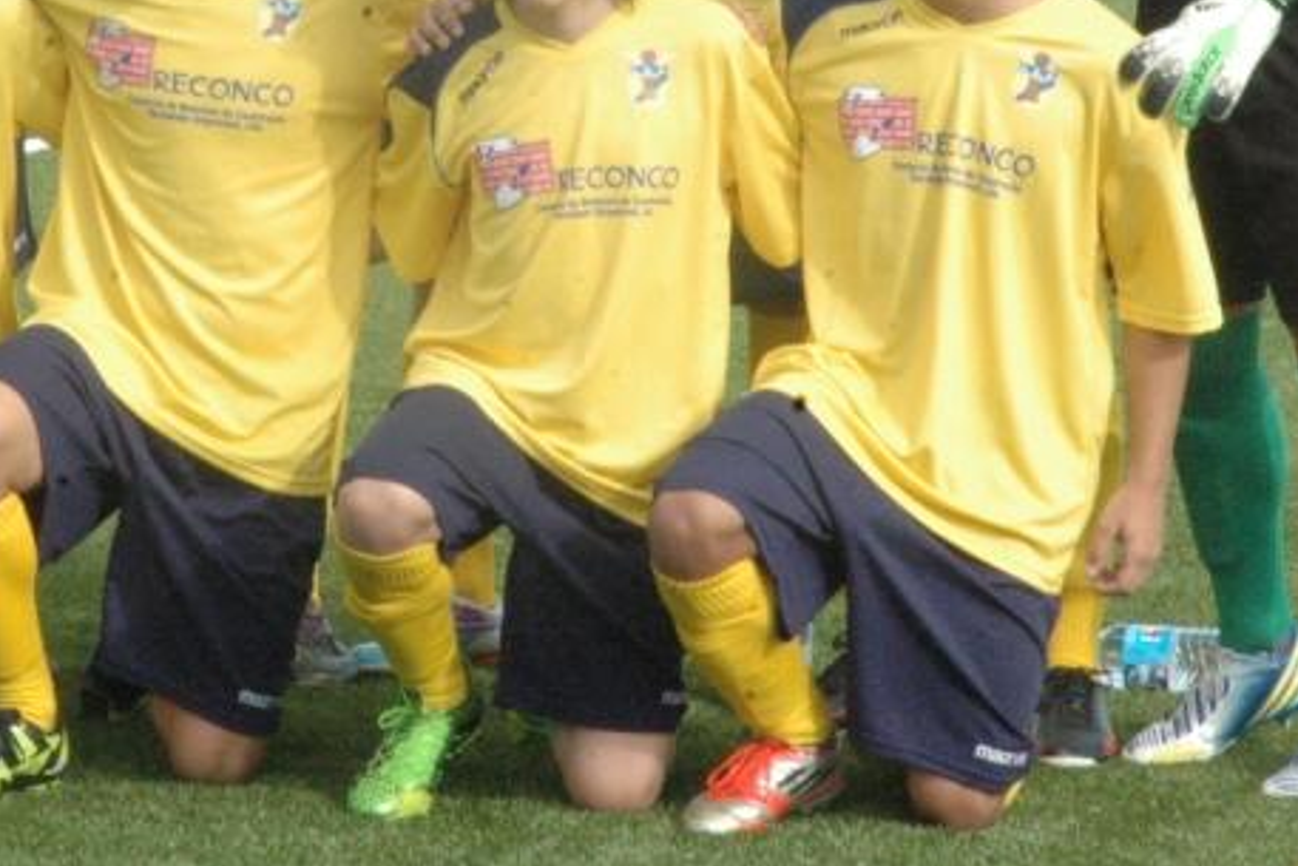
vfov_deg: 5.8
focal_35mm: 235
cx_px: 494
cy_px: -4
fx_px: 8475
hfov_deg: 8.8
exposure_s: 1/100
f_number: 29
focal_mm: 70
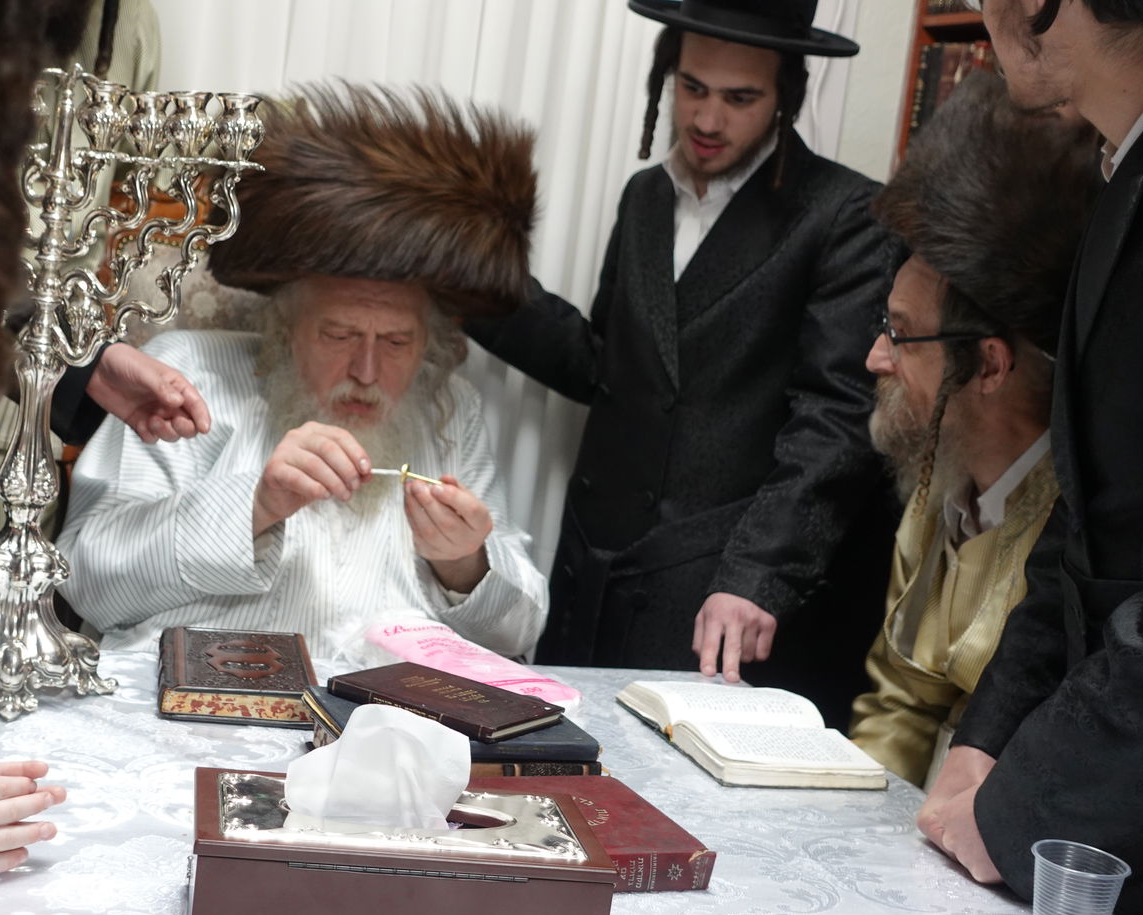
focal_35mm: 54
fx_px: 1827
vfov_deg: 28.1
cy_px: 450
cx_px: 447
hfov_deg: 34.6
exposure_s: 1/30
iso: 800
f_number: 2.8
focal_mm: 17.79
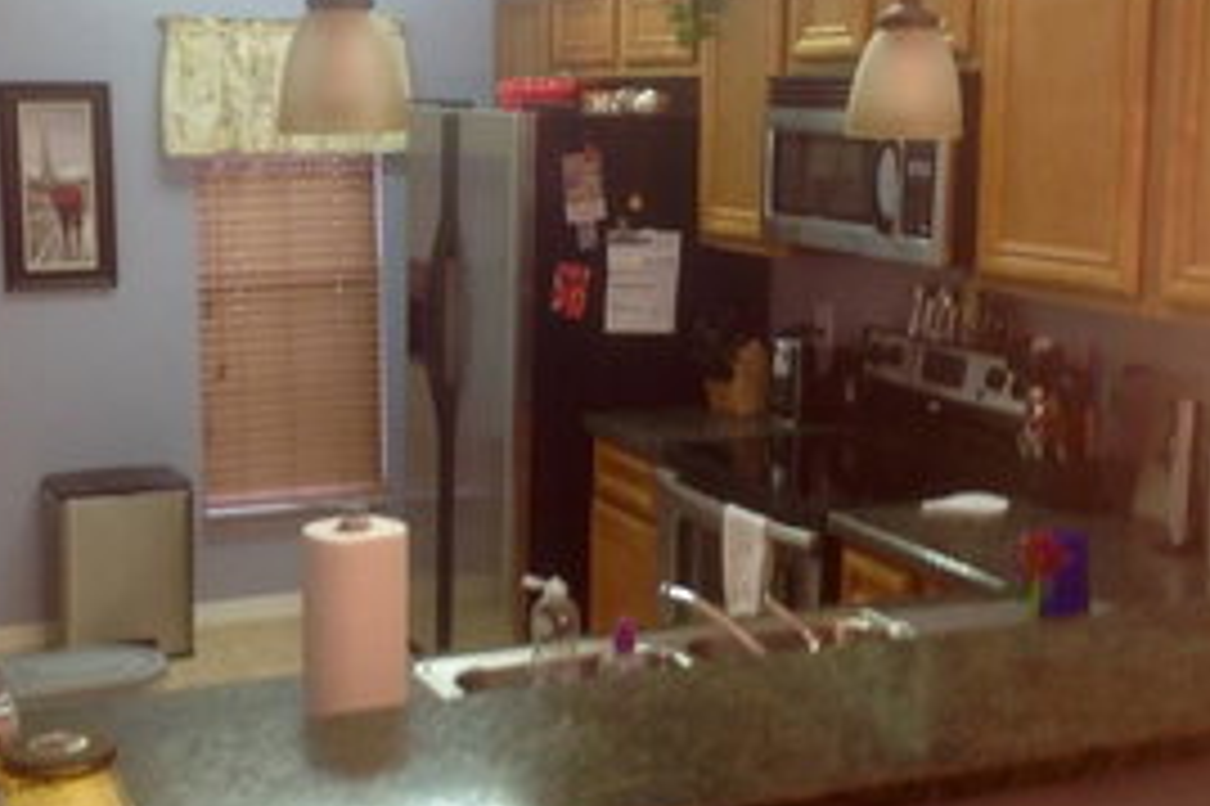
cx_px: 542
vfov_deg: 23.3
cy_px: 329
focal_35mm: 58
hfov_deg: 34.5
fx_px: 1948
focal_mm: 4.28
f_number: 2.4
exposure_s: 1/15
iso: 80
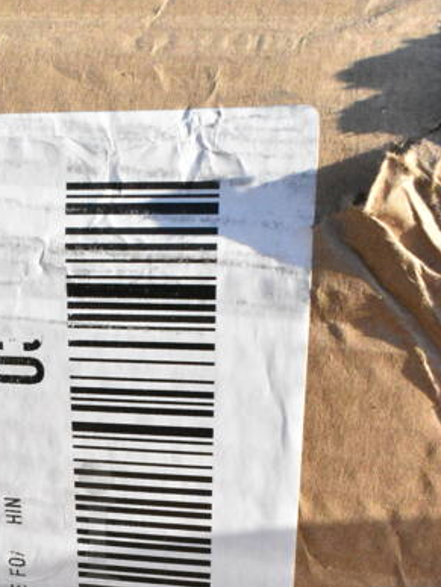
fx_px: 1155
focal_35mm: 68
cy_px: 538
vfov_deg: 27.4
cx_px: 8
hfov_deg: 20.9
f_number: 16
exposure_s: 1/1600
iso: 6400
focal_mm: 20
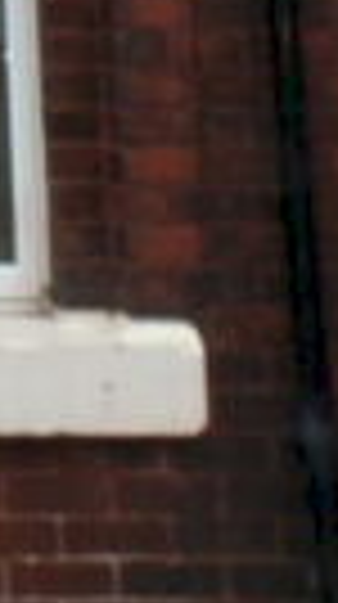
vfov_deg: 14.0
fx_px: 2191
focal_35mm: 137
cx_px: -455
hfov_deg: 8.2
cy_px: -470
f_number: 4.1
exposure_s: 1/23
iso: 200
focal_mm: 4.3
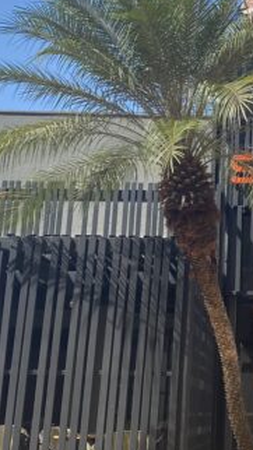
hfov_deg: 17.5
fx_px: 788
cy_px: 180
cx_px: 292
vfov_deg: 31.8
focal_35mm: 66
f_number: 1.8
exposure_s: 1/1258
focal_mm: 4.25
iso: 32
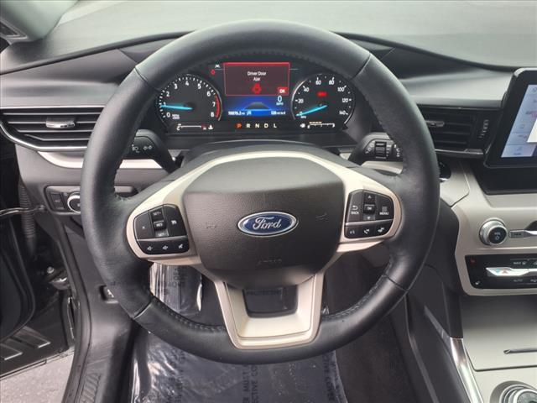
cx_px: 268
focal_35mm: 27
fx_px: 419
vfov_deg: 51.4
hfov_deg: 65.3
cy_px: 202
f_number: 1.9
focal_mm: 3.58
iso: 40
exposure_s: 1/60.2
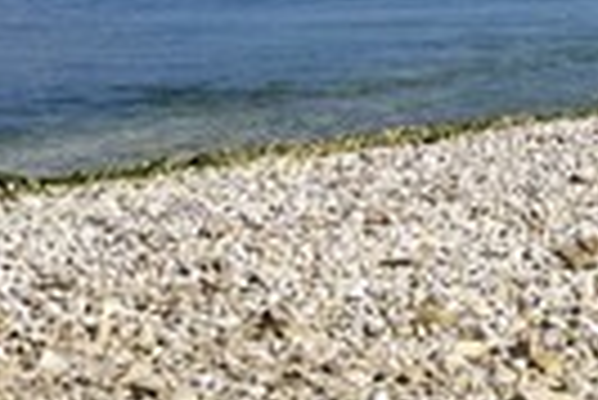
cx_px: 899
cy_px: -9
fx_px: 1995
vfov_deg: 11.3
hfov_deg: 15.7
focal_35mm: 120
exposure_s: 1/800
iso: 200
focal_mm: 38
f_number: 8
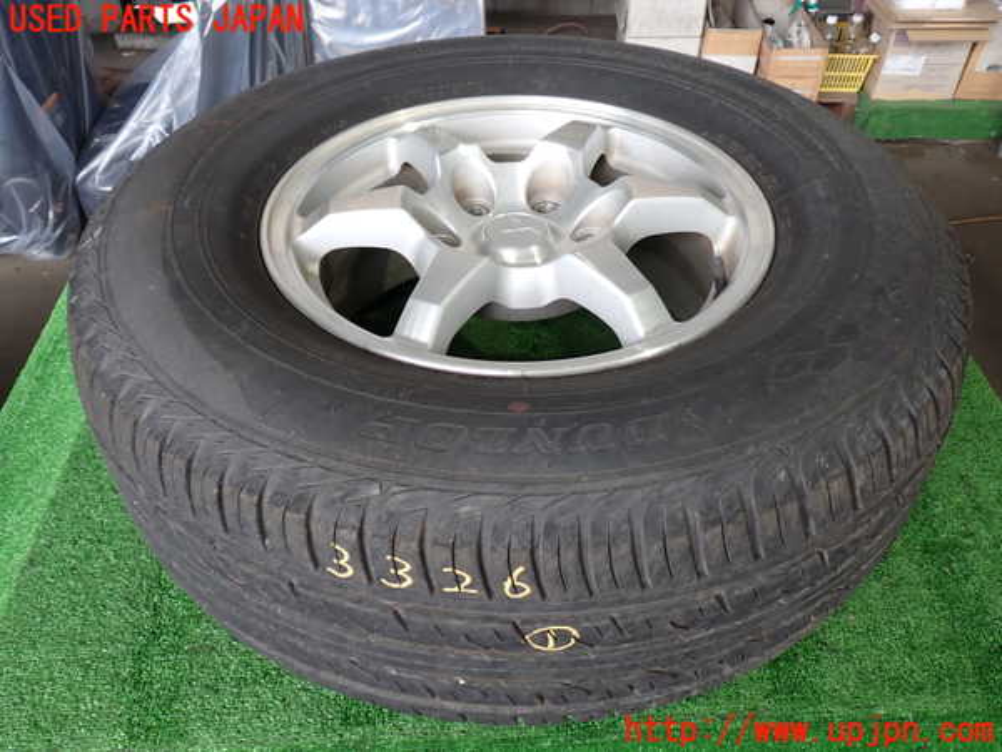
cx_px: 501
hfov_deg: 60.0
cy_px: 376
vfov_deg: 46.8
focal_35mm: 30
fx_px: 868
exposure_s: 1/60
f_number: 2.3
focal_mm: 5.4
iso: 160
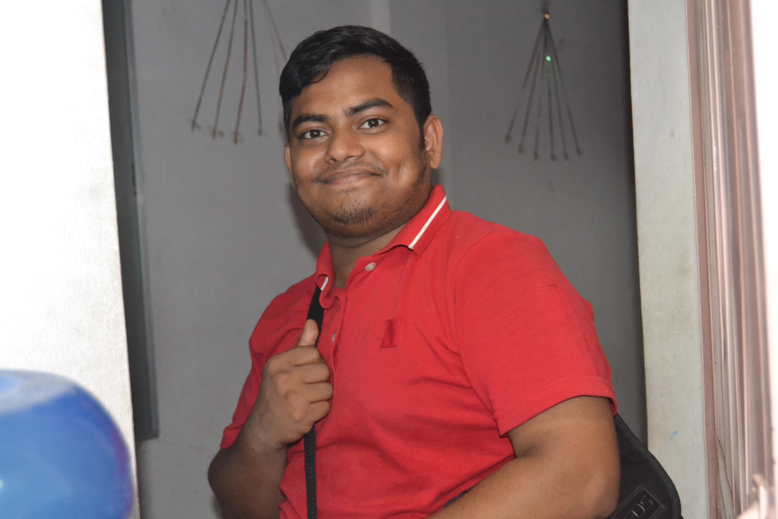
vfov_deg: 25.8
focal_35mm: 52
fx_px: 1134
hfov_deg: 37.9
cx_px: 389
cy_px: 260
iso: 3200
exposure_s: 1/60
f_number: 4.5
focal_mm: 35
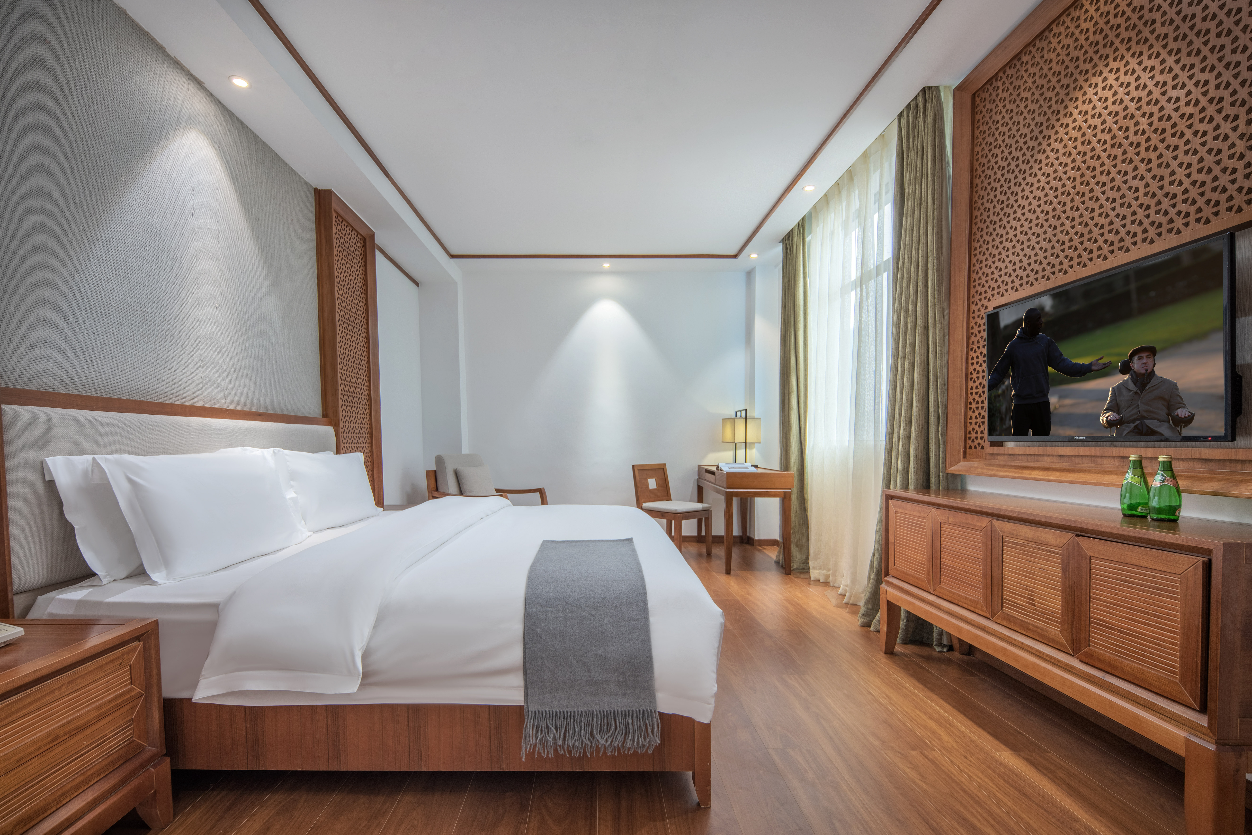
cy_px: 418
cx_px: 626
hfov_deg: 108.3
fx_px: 452
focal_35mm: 13
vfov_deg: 85.5
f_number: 2.8
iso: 200
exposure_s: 1/5
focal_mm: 13
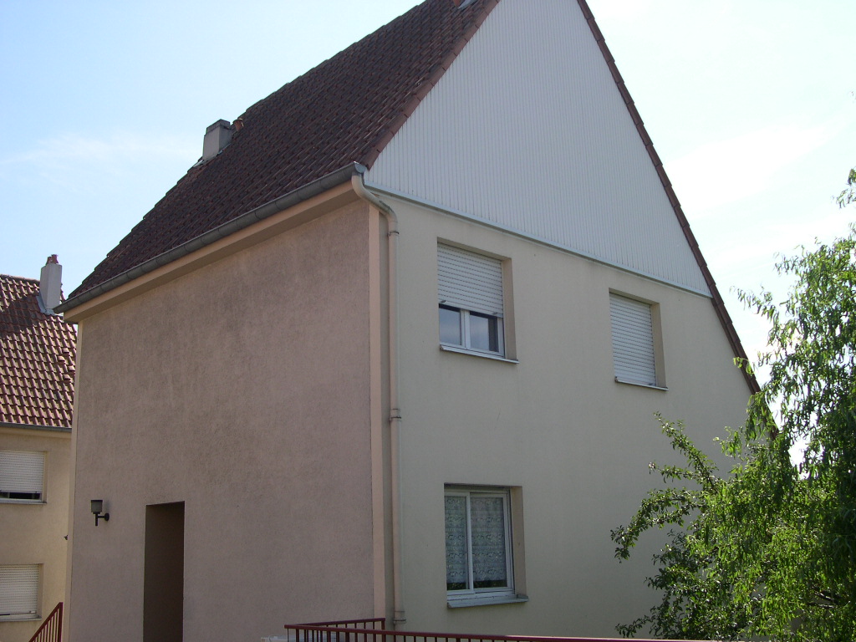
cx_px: 428
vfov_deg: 37.7
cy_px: 321
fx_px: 940
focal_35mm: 38
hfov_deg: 49.0
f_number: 7.6
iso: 100
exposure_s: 1/162
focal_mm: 8
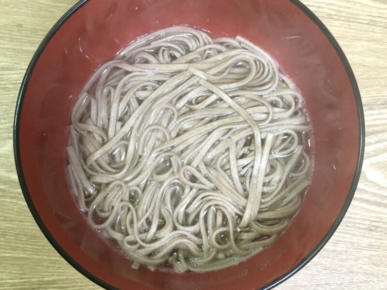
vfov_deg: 48.2
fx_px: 324
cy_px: 145
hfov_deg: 61.7
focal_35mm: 29
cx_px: 194
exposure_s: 1/30
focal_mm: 4.15
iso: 100
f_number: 2.2
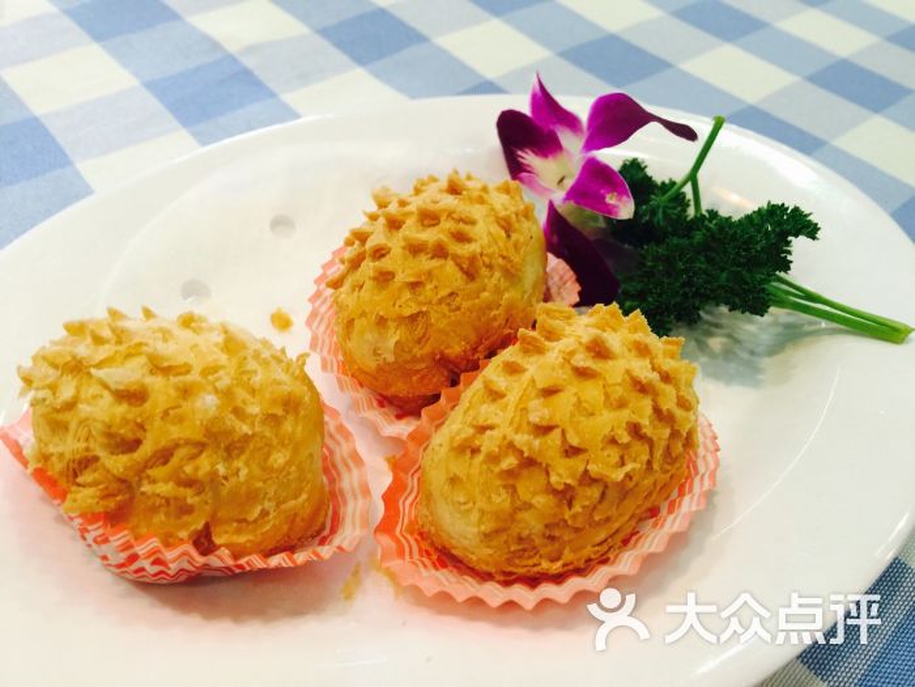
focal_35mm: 29
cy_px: 344
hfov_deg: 61.7
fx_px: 767
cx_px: 458
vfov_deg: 48.2
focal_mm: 4.15
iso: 64
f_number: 2.2
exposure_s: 1/15
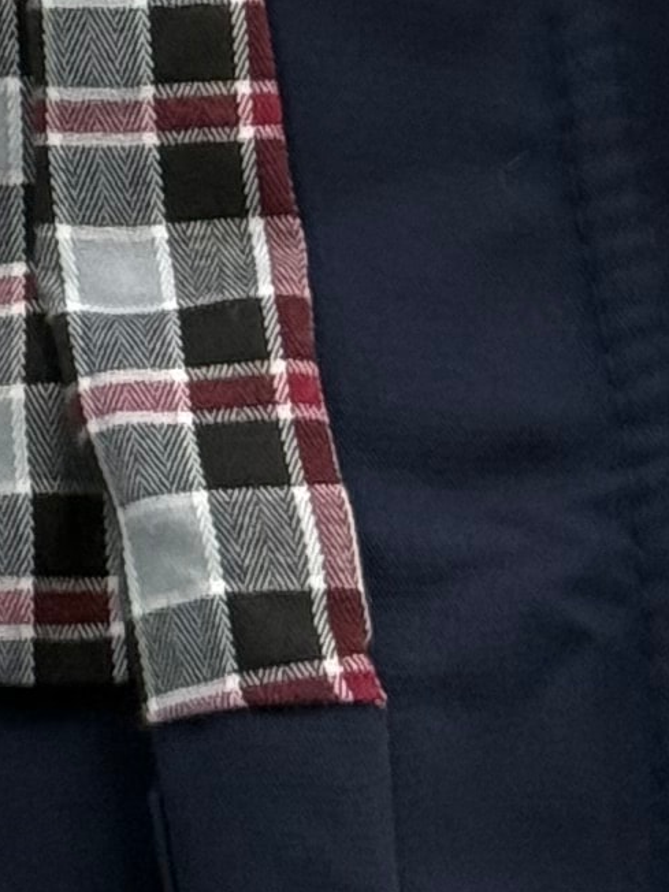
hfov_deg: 4.9
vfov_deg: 6.3
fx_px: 7653
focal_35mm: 297
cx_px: -850
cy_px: -1327
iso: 100
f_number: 1.78
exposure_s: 1/118
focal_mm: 6.76
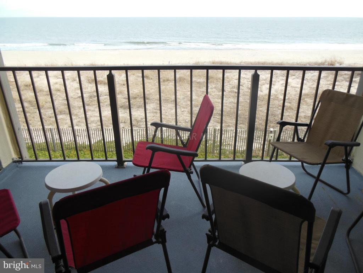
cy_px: 136
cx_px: 182
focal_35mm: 25
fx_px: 262
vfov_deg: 54.9
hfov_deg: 69.4
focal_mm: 4.5
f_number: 3.2
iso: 125
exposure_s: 1/500
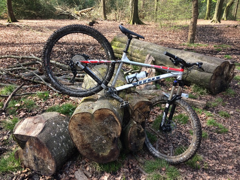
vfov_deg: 48.2
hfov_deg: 61.7
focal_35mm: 29
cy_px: 90
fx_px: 201
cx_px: 120
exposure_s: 1/250
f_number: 2.2
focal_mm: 4.15
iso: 32
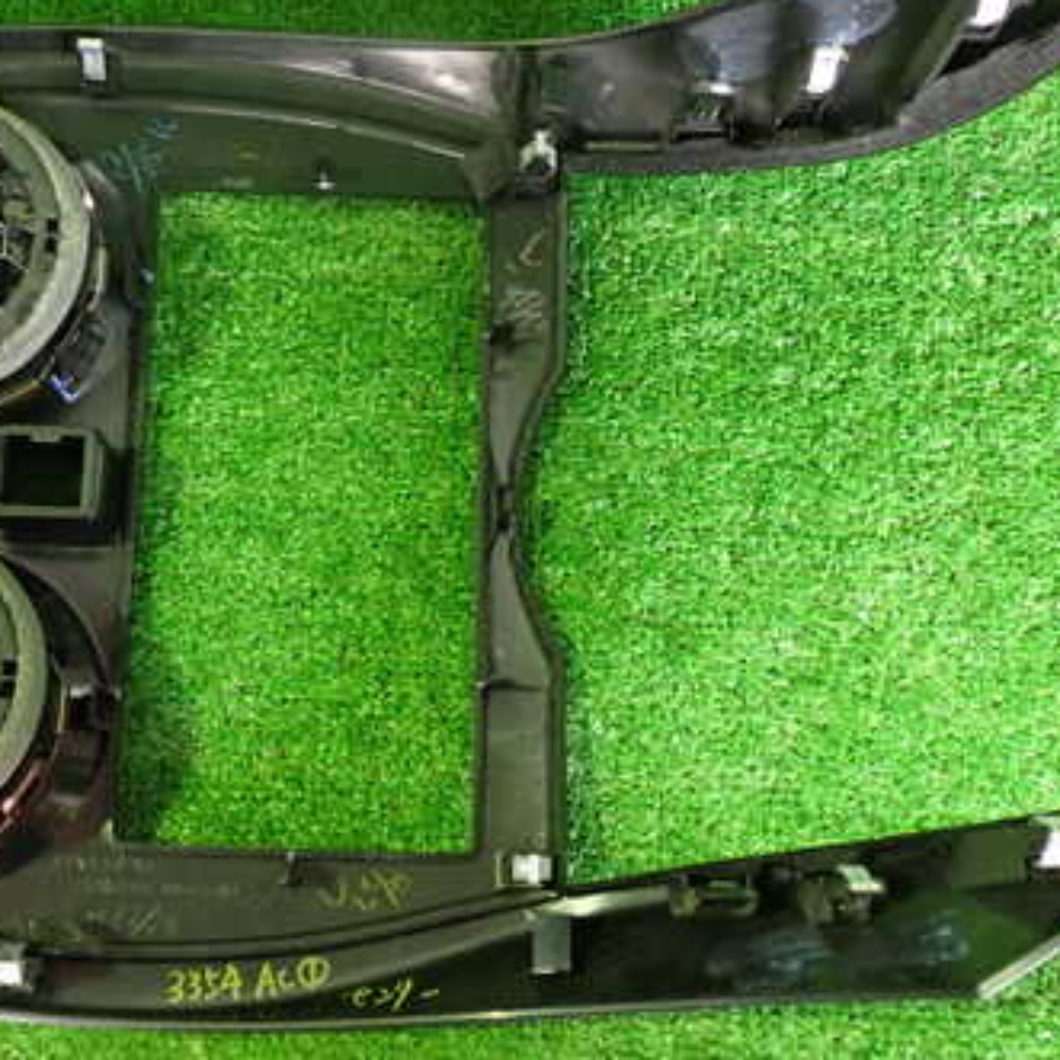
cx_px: 426
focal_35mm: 48
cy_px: 452
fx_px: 1663
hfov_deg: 35.2
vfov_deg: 35.3
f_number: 2.3
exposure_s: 1/25
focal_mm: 5.4
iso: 800
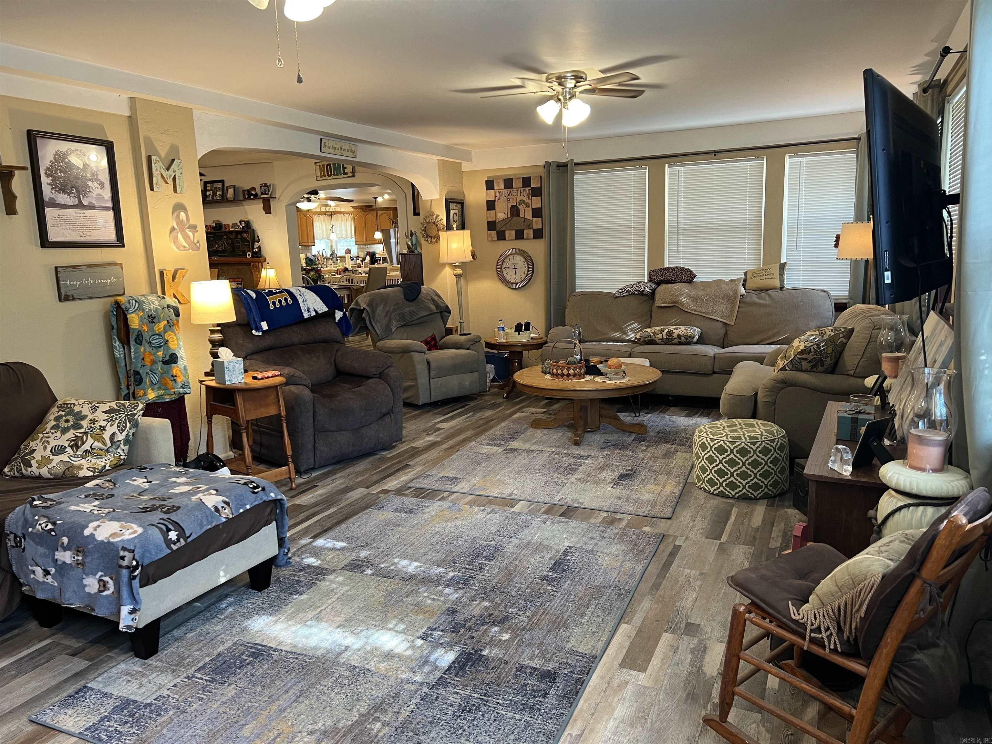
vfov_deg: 53.1
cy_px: 372
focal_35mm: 26
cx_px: 496
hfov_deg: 67.3
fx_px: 745
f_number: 1.5
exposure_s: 1/60
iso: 100
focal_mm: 5.7
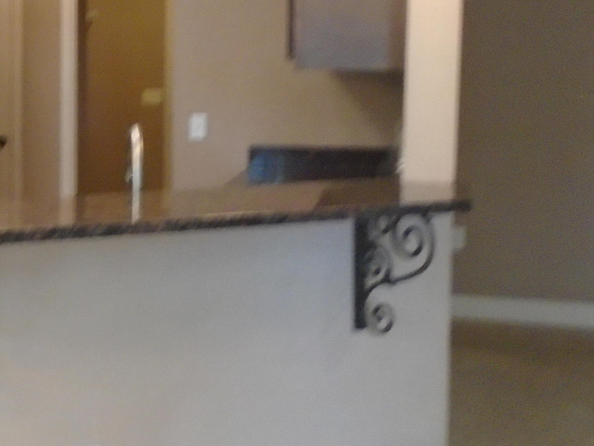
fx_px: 1115
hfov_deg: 26.3
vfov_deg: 22.5
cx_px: -130
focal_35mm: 65
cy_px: 172
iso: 400
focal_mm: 4.6
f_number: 3.2
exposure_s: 1/25
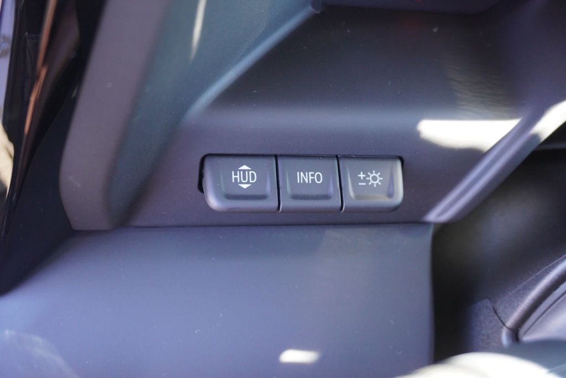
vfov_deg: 36.9
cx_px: 283
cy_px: 189
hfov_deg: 53.1
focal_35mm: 36
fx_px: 566
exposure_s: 1/60
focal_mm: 24
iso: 1250
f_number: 4.5
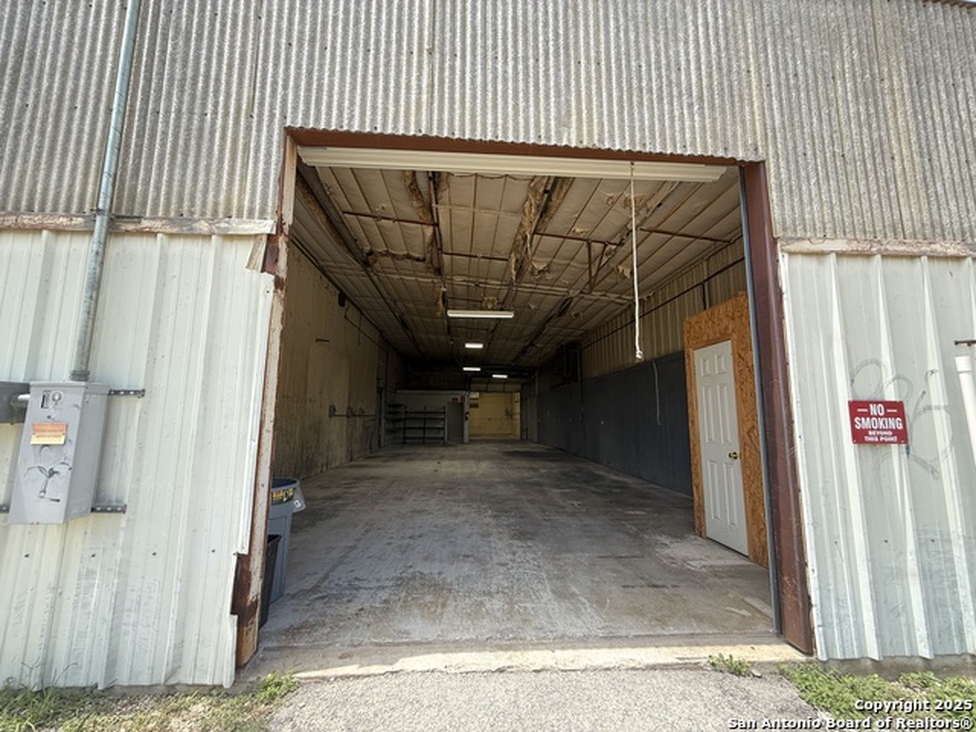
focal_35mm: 14
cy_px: 366
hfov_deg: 102.1
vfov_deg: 85.7
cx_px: 488
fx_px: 395
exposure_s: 1/190
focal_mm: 2.22
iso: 64
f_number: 2.2
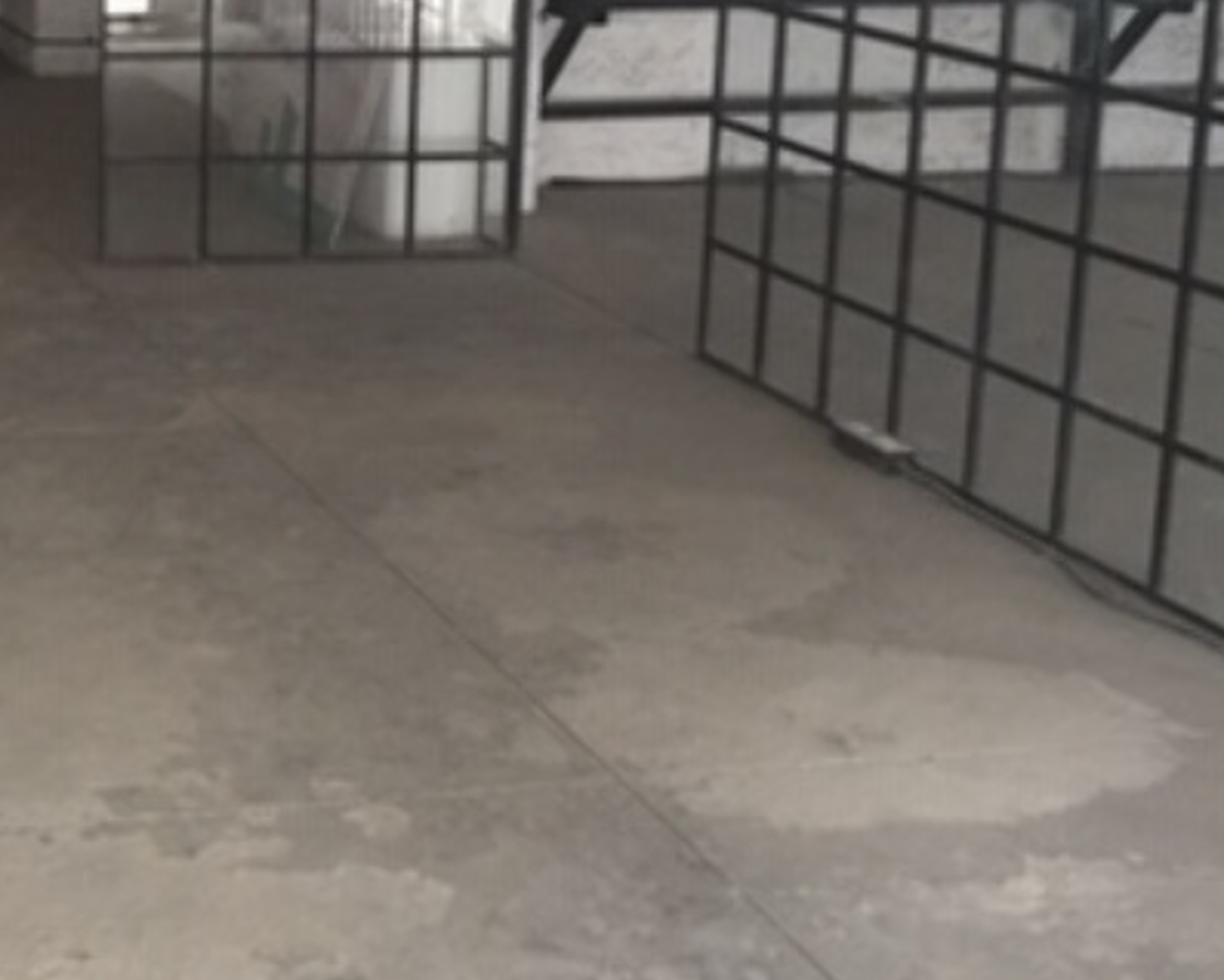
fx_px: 2646
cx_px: 83
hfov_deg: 25.1
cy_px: 250
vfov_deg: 20.8
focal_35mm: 73
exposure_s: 1/15
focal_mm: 4.15
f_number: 2.2
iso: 64
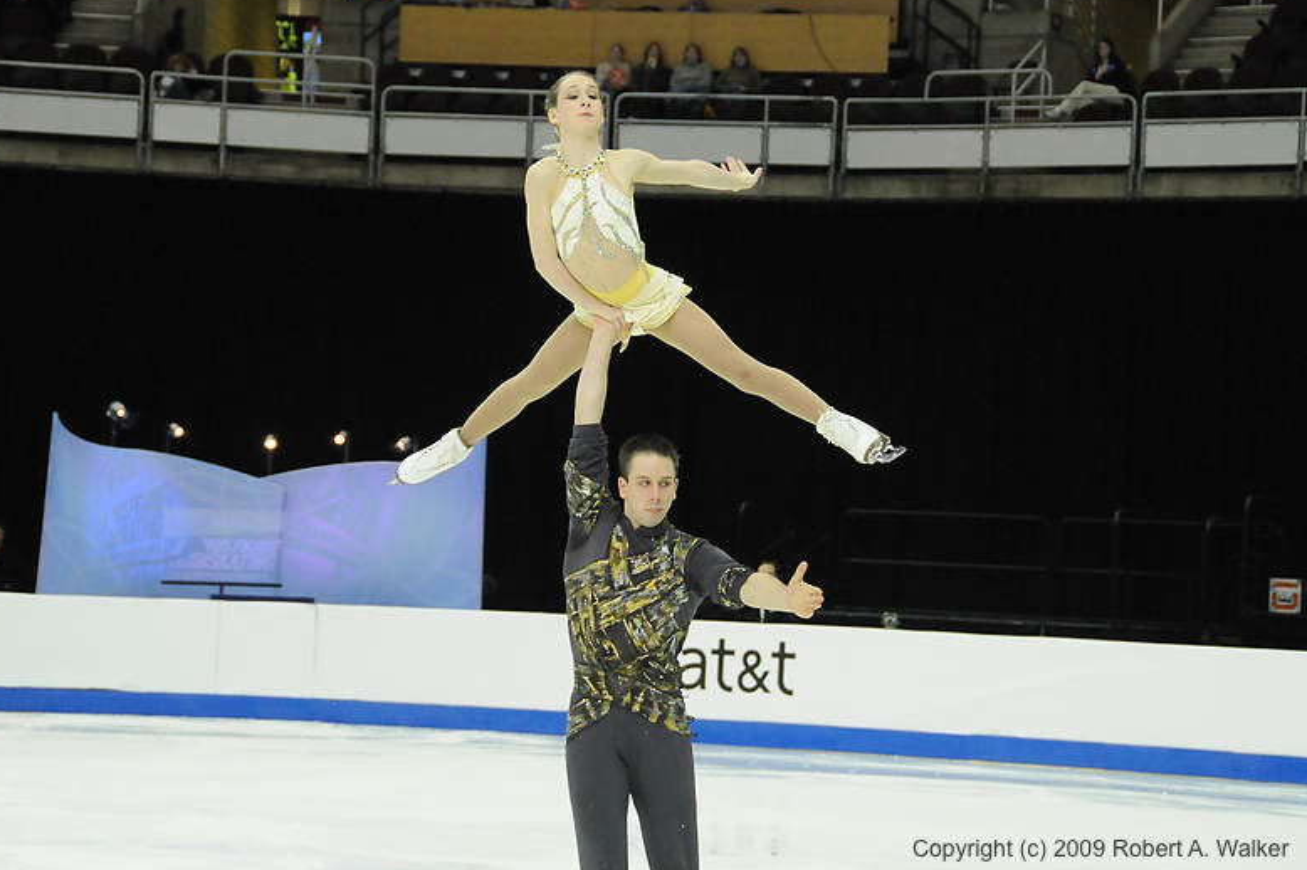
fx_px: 3919
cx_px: 650
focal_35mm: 108
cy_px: 436
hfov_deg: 18.9
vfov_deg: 12.7
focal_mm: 70
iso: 3200
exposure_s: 1/640
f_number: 5.6
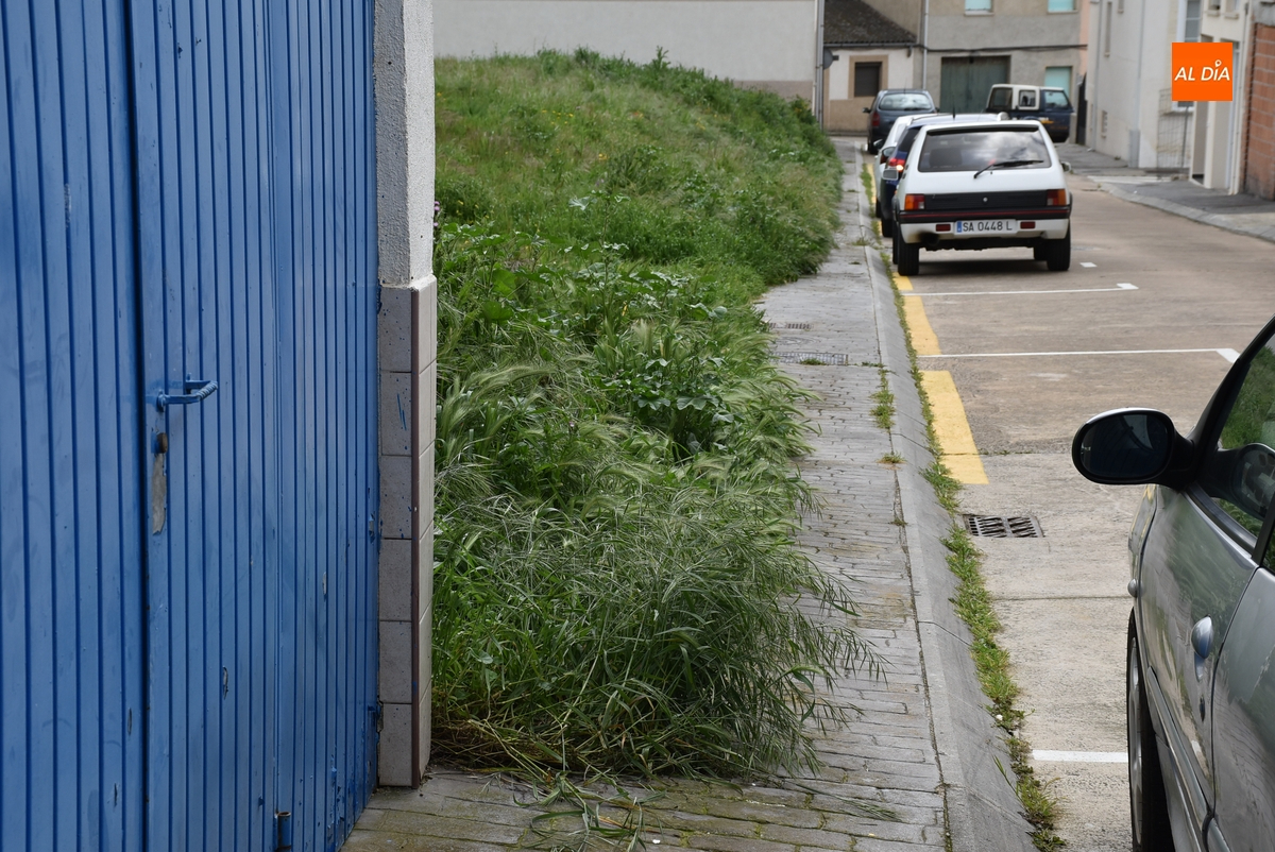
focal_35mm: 78
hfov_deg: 26.0
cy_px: 426
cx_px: 638
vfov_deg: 17.5
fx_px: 2764
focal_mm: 52
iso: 200
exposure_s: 1/250
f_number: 8
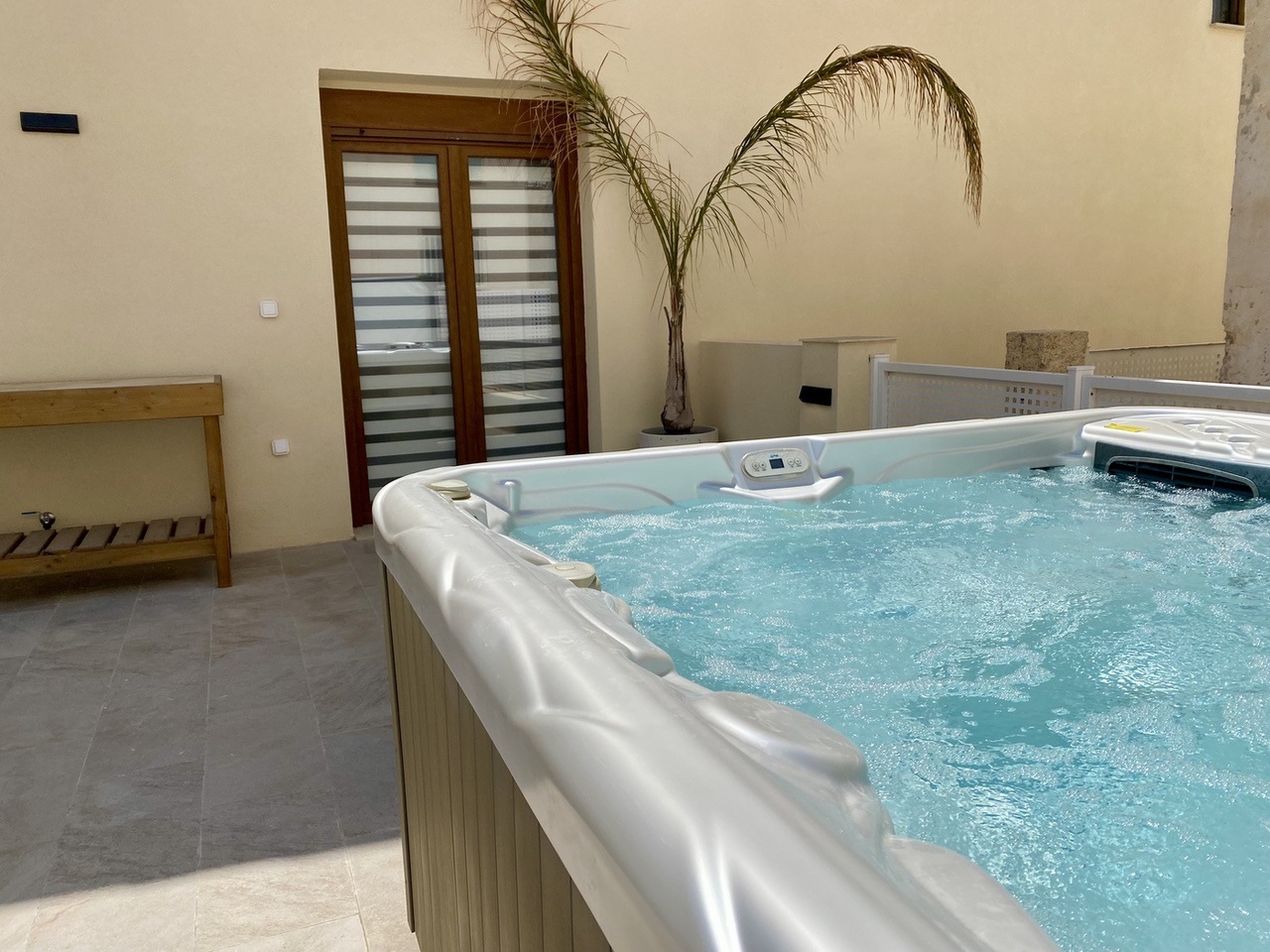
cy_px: 476
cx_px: 635
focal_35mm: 26
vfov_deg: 53.1
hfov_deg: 67.3
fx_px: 954
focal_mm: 4.25
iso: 32
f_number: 1.8
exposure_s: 1/6410
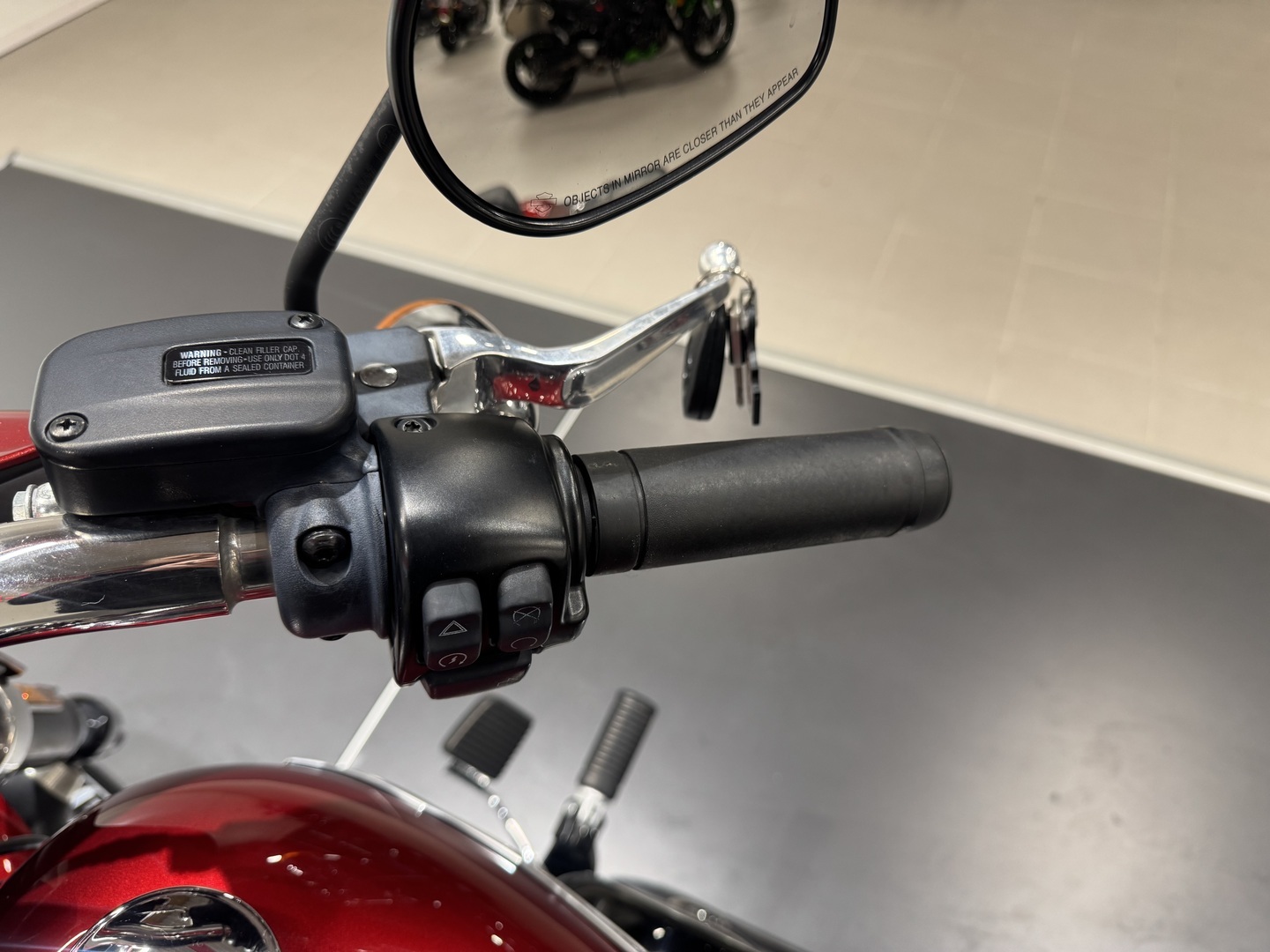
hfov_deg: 71.6
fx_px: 881
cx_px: 635
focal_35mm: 24
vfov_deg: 56.8
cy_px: 476
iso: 160
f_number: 1.78
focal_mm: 6.76
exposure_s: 1/50
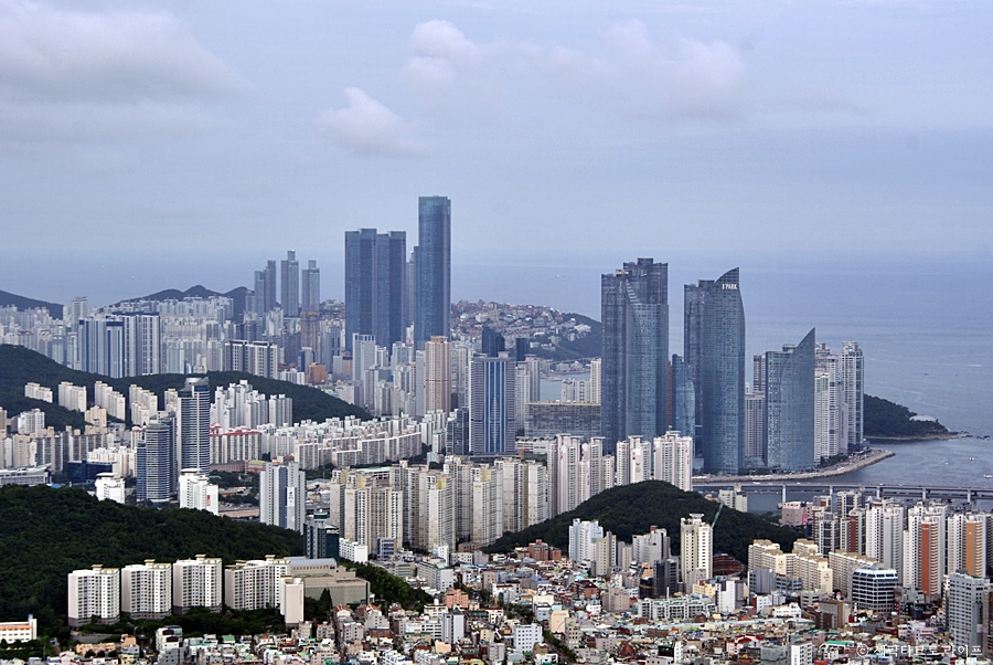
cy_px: 332
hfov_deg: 19.4
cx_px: 496
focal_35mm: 105
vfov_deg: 13.1
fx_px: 2899
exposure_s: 1/160
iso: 100
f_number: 10
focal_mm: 70
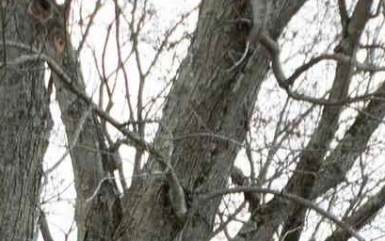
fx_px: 2813
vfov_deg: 4.7
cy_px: 774
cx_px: 620
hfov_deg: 7.7
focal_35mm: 268
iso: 160
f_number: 5.6
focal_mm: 35
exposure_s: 1/250
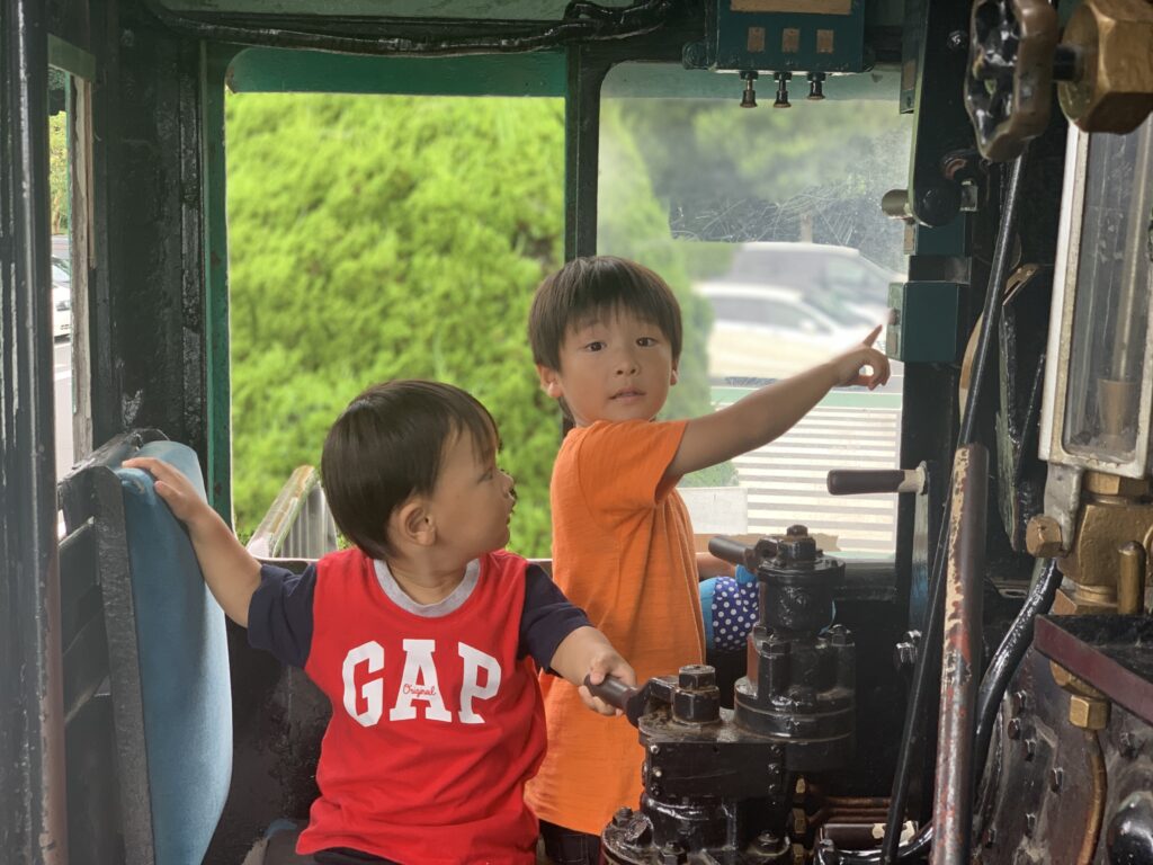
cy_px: 432
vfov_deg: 28.0
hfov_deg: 36.8
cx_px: 576
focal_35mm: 52
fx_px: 1732
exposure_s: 1/122
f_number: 2.4
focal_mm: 6
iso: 50
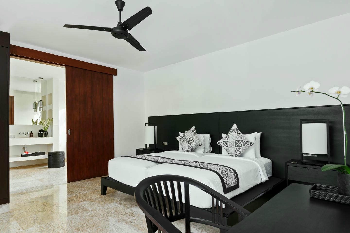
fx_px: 194
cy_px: 116
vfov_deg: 62.0
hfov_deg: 84.0
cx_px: 175
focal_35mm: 20
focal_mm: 20
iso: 64
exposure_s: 1/1.67
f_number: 9
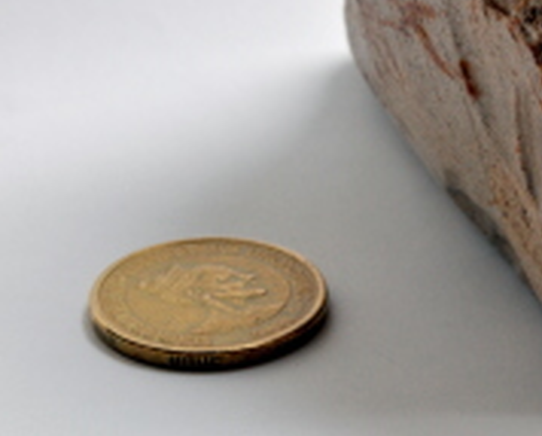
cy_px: -2
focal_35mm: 206
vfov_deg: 7.5
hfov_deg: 9.3
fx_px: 3310
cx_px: 478
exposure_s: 1/3
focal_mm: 60
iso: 200
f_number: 16
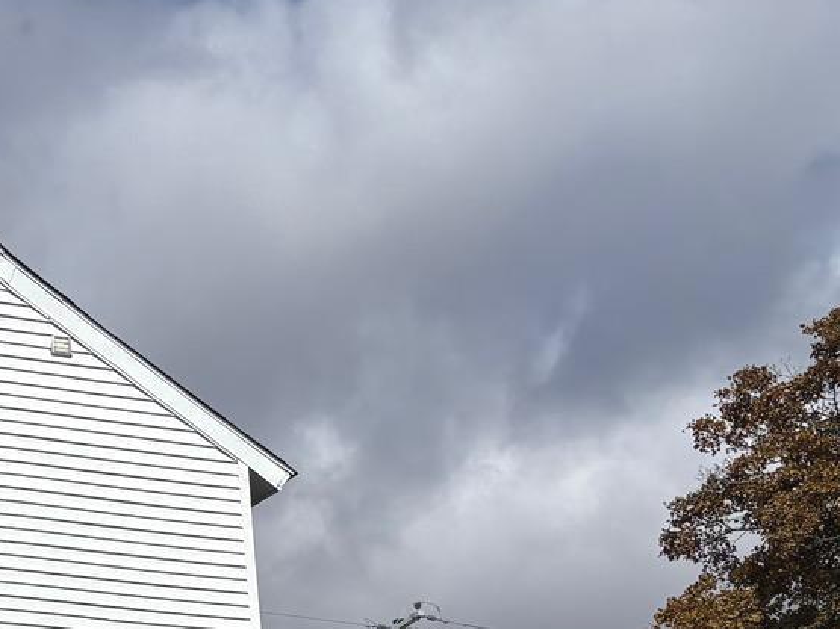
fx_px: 2329
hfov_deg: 19.2
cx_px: -200
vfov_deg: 14.7
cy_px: 810
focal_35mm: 96
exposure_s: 1/12195
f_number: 1.6
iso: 50
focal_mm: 5.96
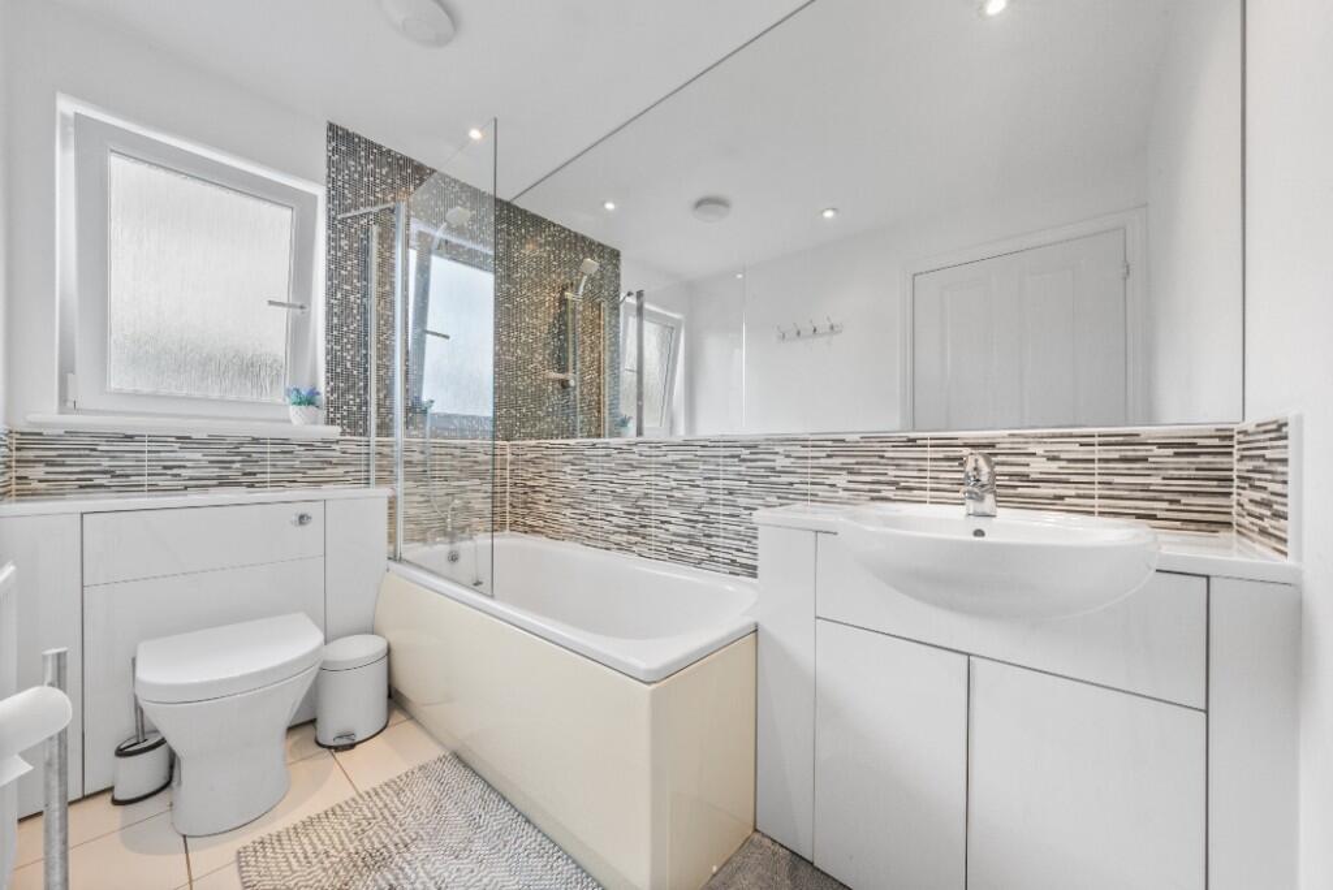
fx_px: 482
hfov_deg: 108.3
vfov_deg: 85.5
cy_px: 445
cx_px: 666
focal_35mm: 13
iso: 800
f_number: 22
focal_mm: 13
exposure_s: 1/3
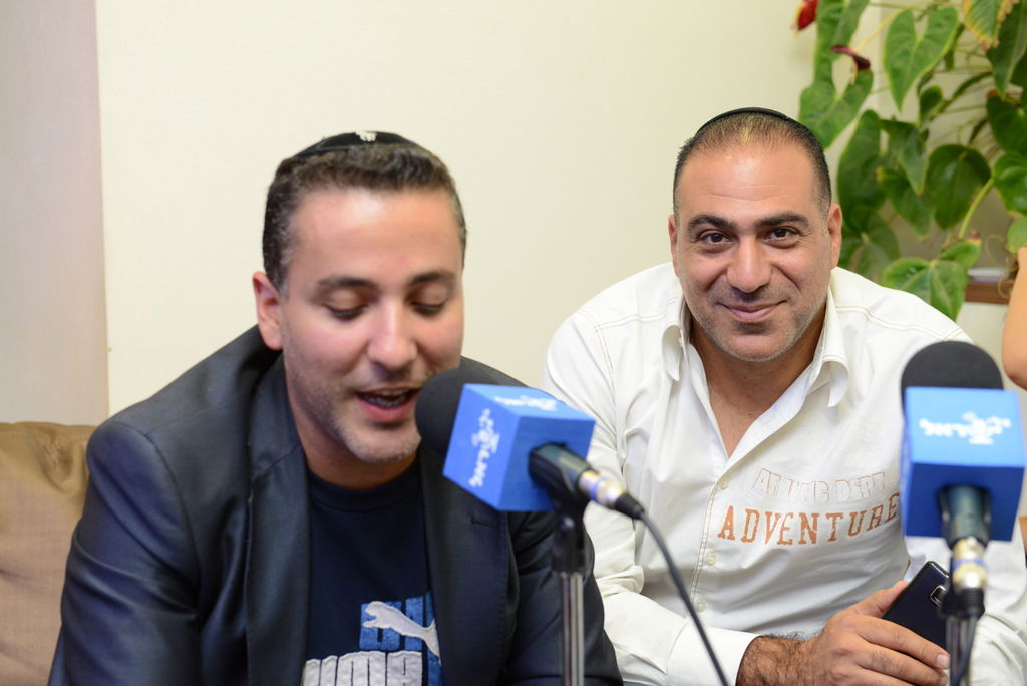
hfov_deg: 33.4
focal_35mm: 60
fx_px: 1713
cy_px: 343
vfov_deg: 22.7
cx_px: 514
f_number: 5
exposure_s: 1/125
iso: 1600
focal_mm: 60
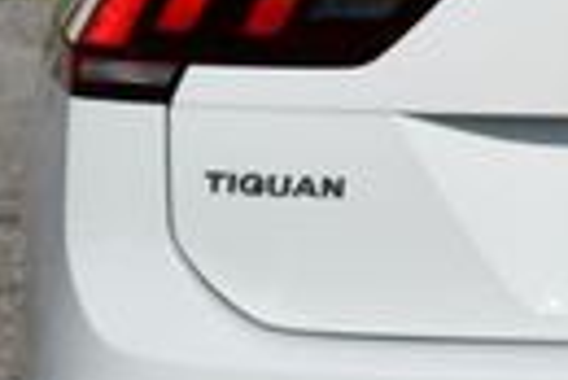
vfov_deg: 4.1
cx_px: 760
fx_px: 5355
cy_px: 48
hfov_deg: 6.0
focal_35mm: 339
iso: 100
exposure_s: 1/500
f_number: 11
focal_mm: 46
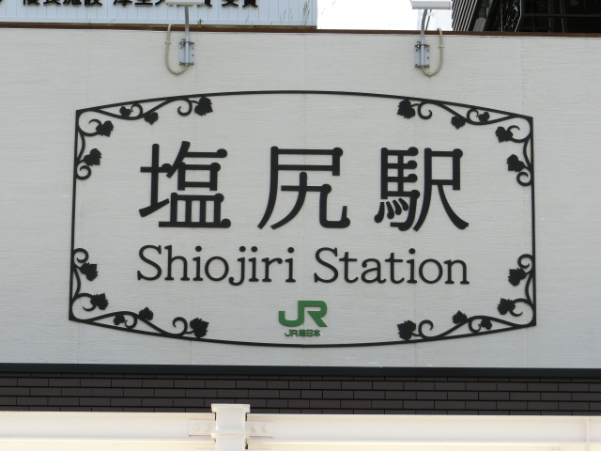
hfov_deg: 15.9
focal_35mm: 124
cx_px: 300
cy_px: 226
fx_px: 2153
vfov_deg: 12.0
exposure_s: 1/320
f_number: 5.7
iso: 80
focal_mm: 22.1
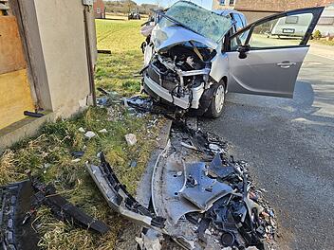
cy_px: 125
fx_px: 222
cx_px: 167
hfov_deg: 73.9
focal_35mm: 23
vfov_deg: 58.9
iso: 25
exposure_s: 1/243
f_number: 1.8
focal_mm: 5.4
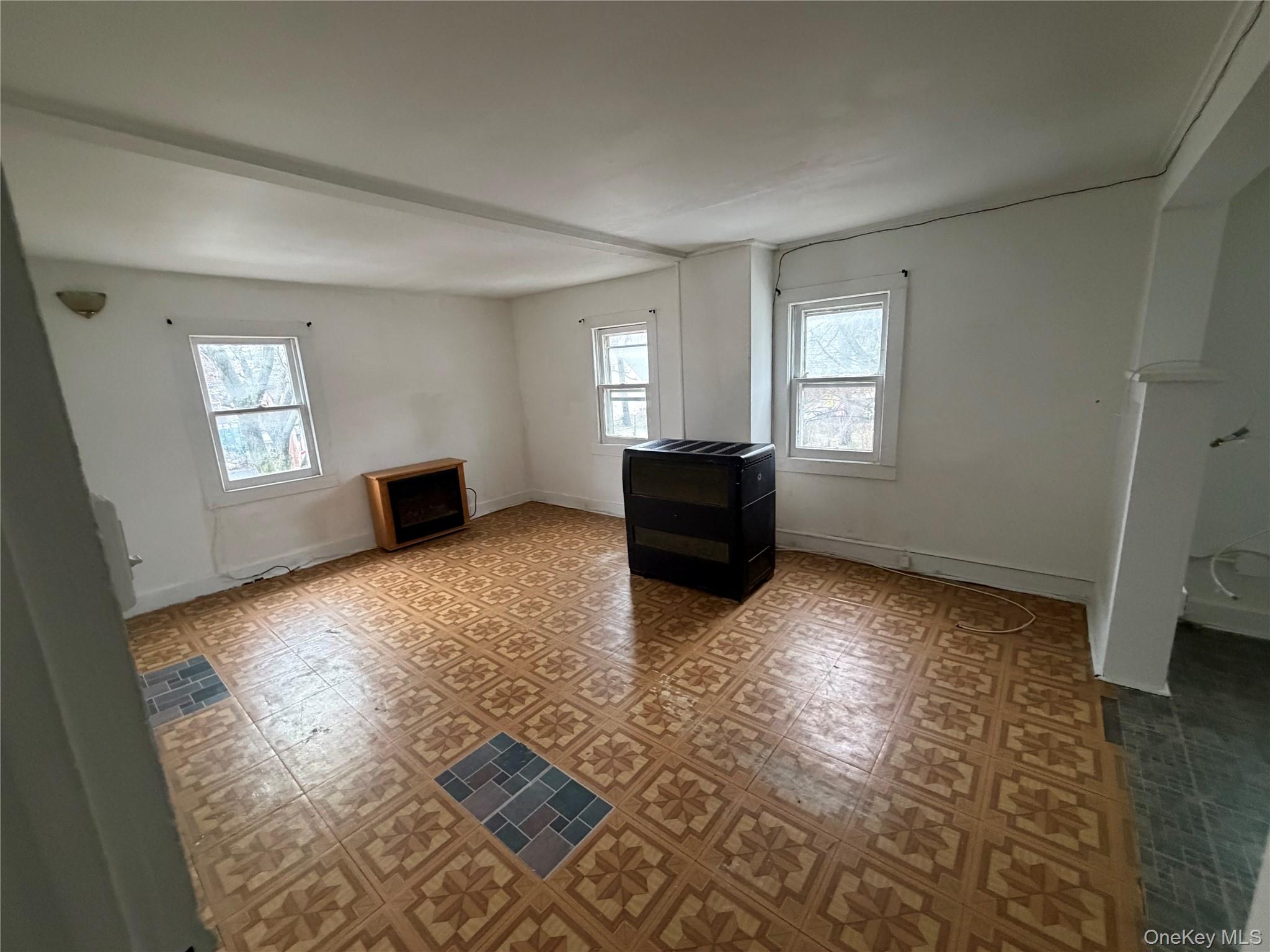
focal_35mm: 14
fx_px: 514
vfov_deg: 85.7
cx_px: 635
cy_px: 476
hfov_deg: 102.1
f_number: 2.2
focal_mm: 2.22
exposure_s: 1/60
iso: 500
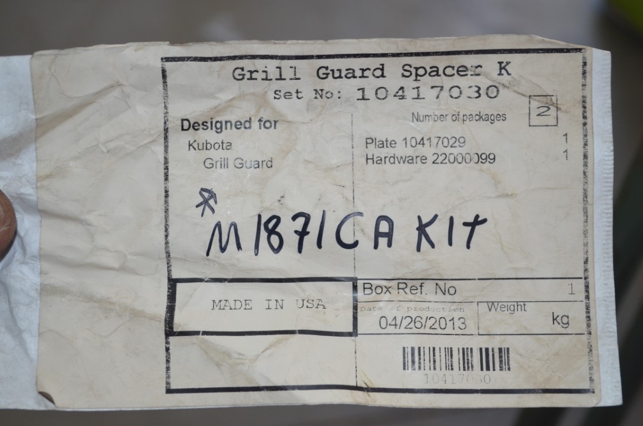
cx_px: 322
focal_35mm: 57
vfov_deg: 23.7
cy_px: 213
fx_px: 1016
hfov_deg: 35.1
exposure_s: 1/60
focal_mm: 38
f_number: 5
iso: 560
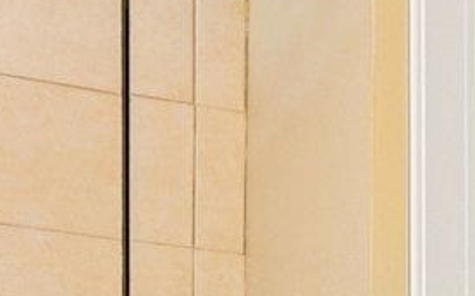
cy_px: 765
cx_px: 442
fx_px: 1565
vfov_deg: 9.4
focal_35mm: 121
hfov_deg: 17.0
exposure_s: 1/60
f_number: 8
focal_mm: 16
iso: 800
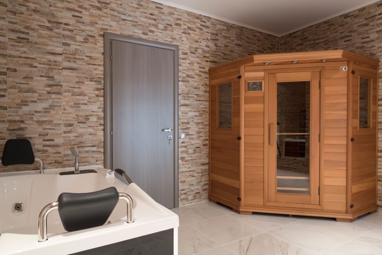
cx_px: 191
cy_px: 128
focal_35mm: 24
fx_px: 255
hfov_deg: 73.7
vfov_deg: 53.1
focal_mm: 24
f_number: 8
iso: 1000
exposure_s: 1/13
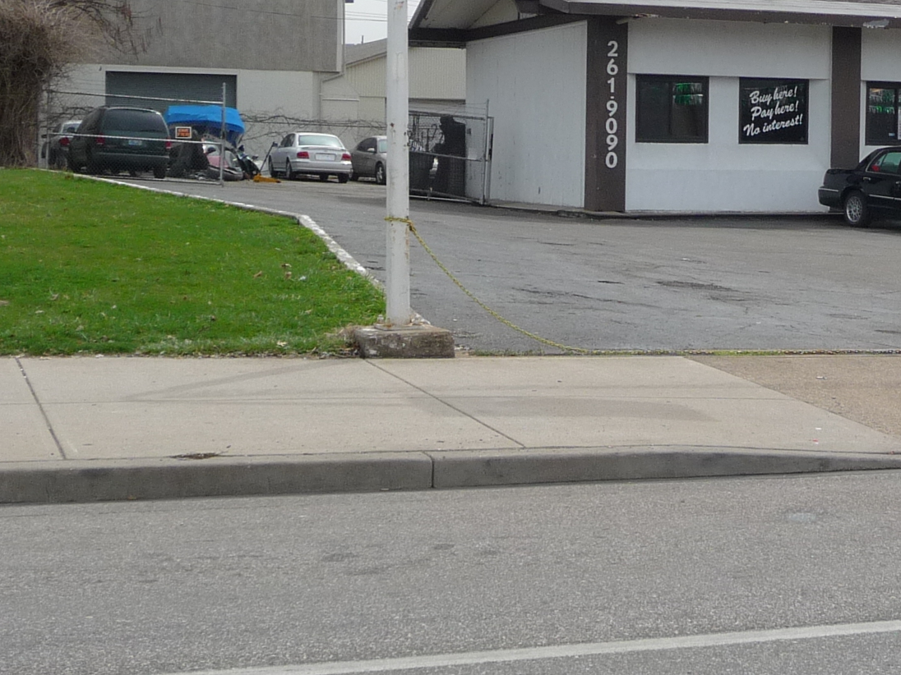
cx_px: 693
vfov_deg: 20.7
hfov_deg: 27.0
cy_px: 241
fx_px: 1848
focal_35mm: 71
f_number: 3.3
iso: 100
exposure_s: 1/1000
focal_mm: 4.7
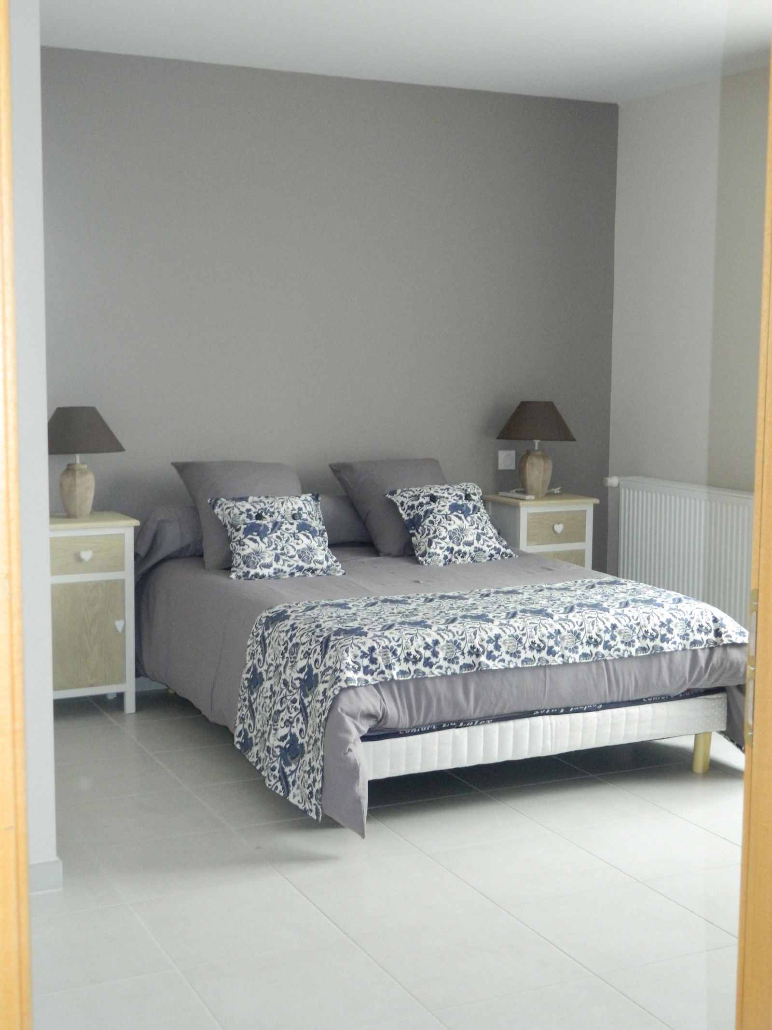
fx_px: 1397
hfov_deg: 30.9
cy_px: 515
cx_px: 386
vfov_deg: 40.4
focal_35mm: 47
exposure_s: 1/50
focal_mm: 8.4
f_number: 3.6
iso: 400
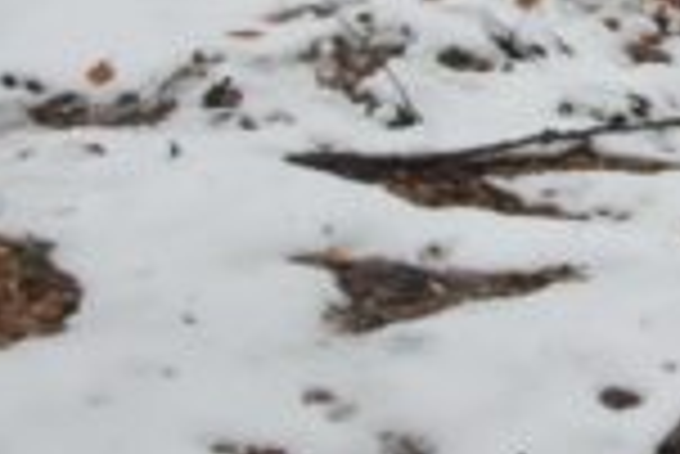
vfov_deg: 8.0
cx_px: 982
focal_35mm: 167
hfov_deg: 11.8
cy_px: -360
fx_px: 3157
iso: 200
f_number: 5
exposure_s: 1/100
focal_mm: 28
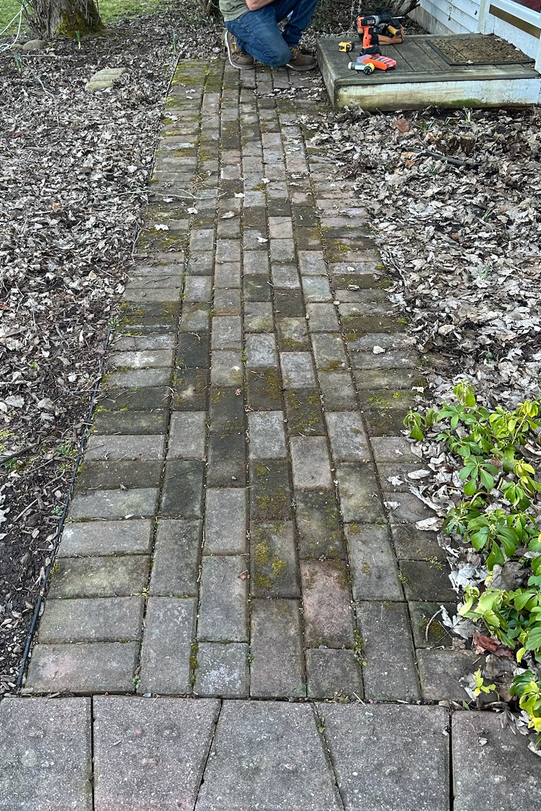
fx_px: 789
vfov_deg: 54.2
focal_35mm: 35
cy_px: 339
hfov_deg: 37.8
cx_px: 227
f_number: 1.78
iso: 80
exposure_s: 1/121
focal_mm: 6.86
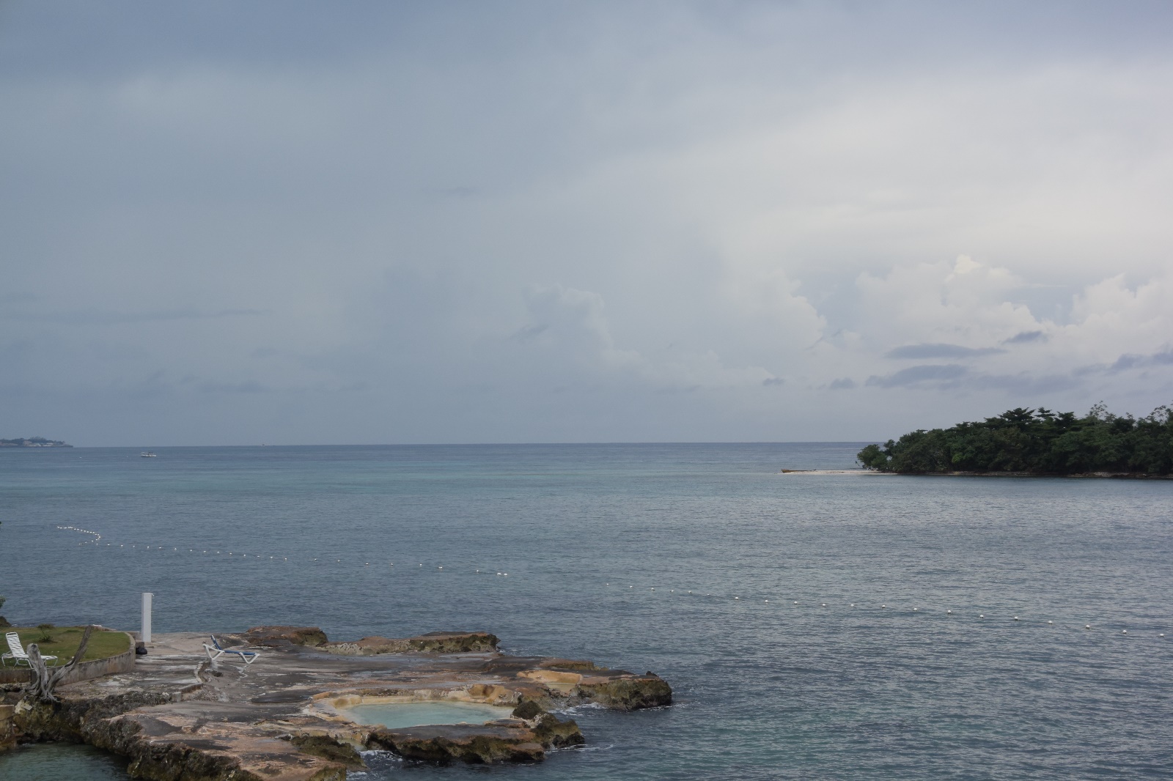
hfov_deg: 25.1
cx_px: 586
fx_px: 2639
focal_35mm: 81
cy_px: 390
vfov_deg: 16.8
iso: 160
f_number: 5.6
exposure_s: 1/500
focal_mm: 30
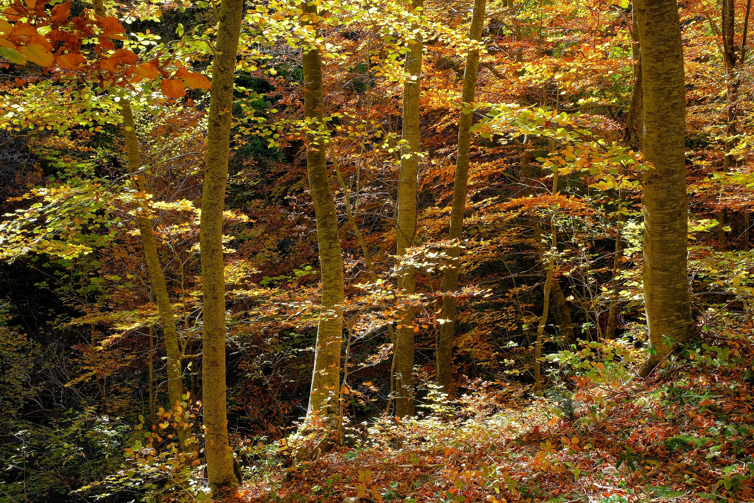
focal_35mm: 39
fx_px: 817
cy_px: 252
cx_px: 377
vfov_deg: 34.2
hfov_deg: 49.6
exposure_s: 1/52
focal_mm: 25.7
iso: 200
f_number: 8
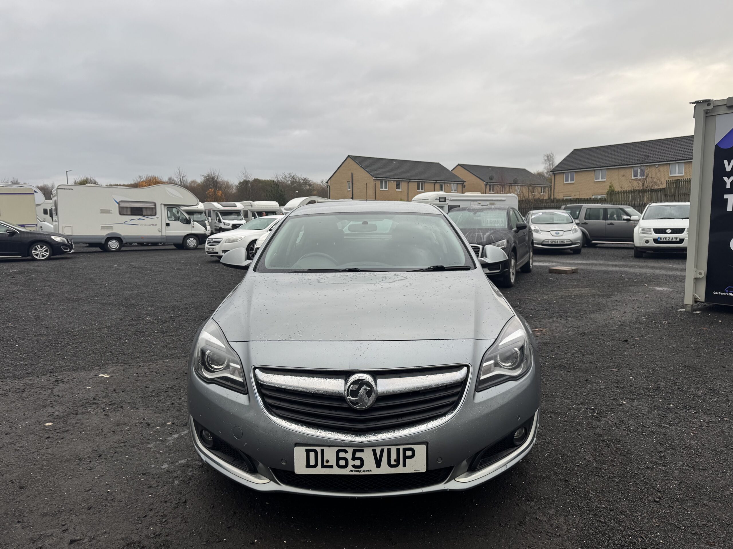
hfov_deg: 71.6
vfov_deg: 56.8
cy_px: 274
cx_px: 366
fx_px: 508
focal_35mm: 24
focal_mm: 6.76
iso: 80
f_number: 1.78
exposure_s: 1/539
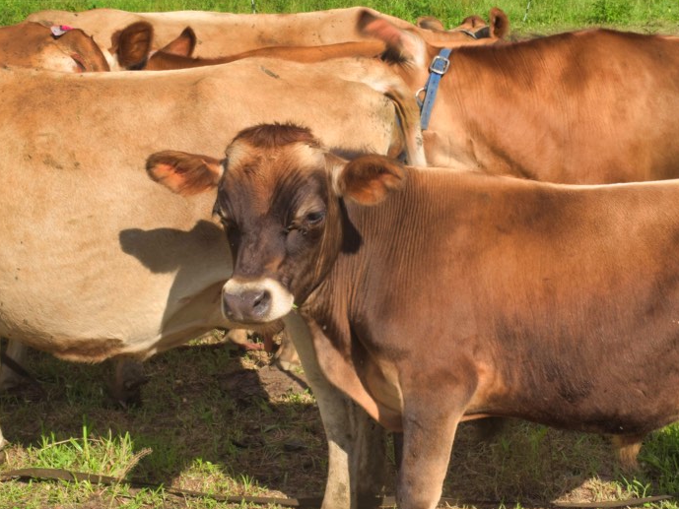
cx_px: 427
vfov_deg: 24.1
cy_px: 317
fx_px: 1191
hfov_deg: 31.7
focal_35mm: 61
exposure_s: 1/125
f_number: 16
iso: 200
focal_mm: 29
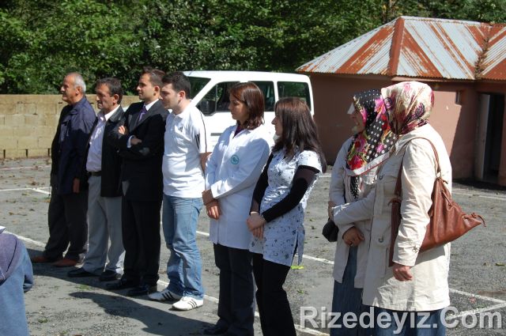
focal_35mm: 69
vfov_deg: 19.7
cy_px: 168
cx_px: 253
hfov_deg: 29.3
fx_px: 969
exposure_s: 1/320
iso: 200
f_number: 9
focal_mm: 46
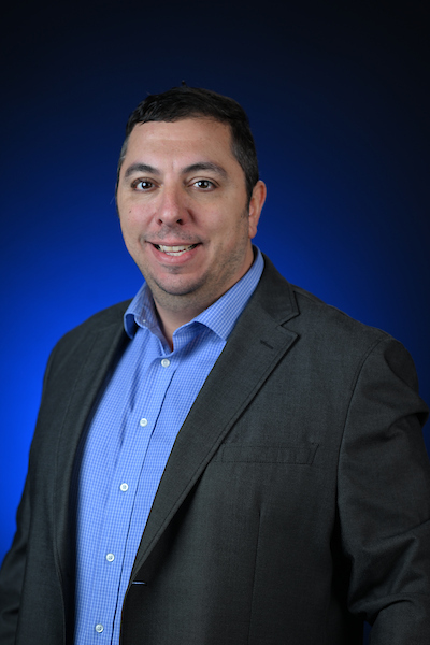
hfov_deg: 9.8
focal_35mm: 140
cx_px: 215
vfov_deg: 14.7
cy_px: 322
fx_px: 2508
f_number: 4
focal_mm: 140
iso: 125
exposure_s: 1/200
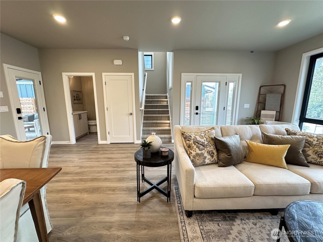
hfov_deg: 102.1
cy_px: 121
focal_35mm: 14
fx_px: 131
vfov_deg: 85.7
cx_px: 162
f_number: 2.2
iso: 250
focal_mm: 2.22
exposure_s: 1/60
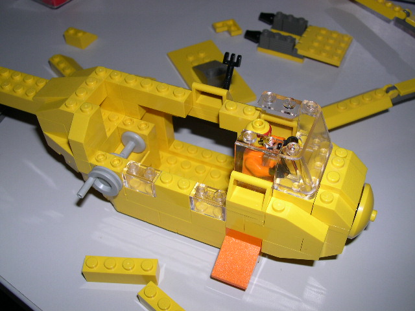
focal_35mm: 38
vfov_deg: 37.7
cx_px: 208
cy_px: 156
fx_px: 456
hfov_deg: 49.0
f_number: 7.6
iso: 100
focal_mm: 8
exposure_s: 1/60
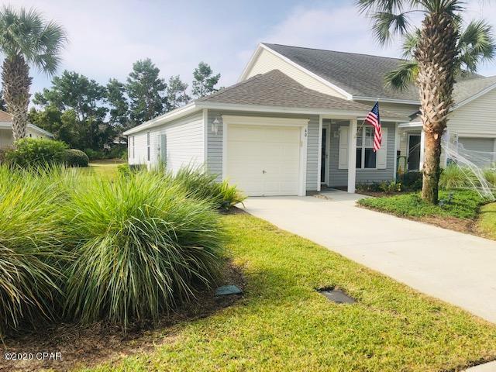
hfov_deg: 63.4
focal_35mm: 28
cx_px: 248
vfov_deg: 49.7
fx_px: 401
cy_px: 186
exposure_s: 1/1429
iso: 20
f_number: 1.8
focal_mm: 3.99
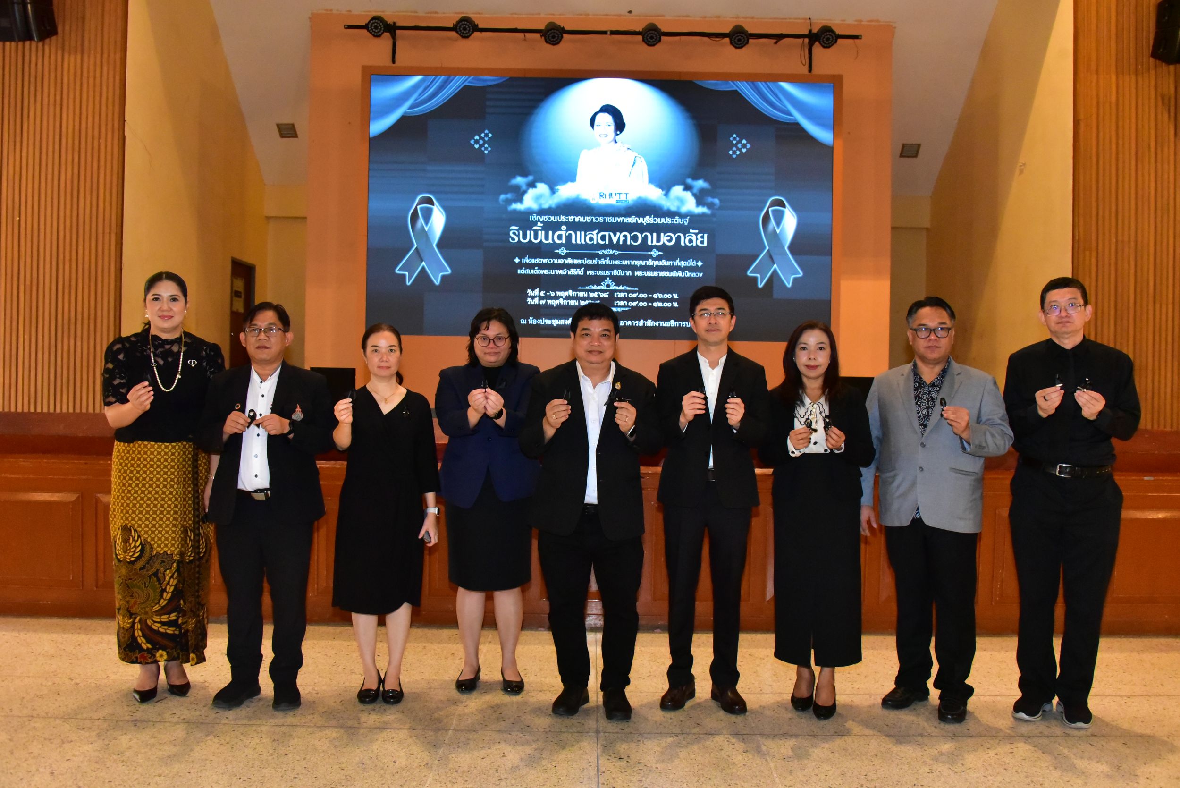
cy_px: 394
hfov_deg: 58.7
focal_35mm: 32
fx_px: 1049
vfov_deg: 41.2
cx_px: 590
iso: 8000
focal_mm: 32
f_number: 6.3
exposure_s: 1/100
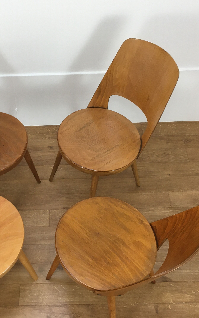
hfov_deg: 29.9
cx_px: 45
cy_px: 156
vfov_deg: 47.2
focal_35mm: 42
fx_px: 365
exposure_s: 1/33
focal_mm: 4.15
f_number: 2.2
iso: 40
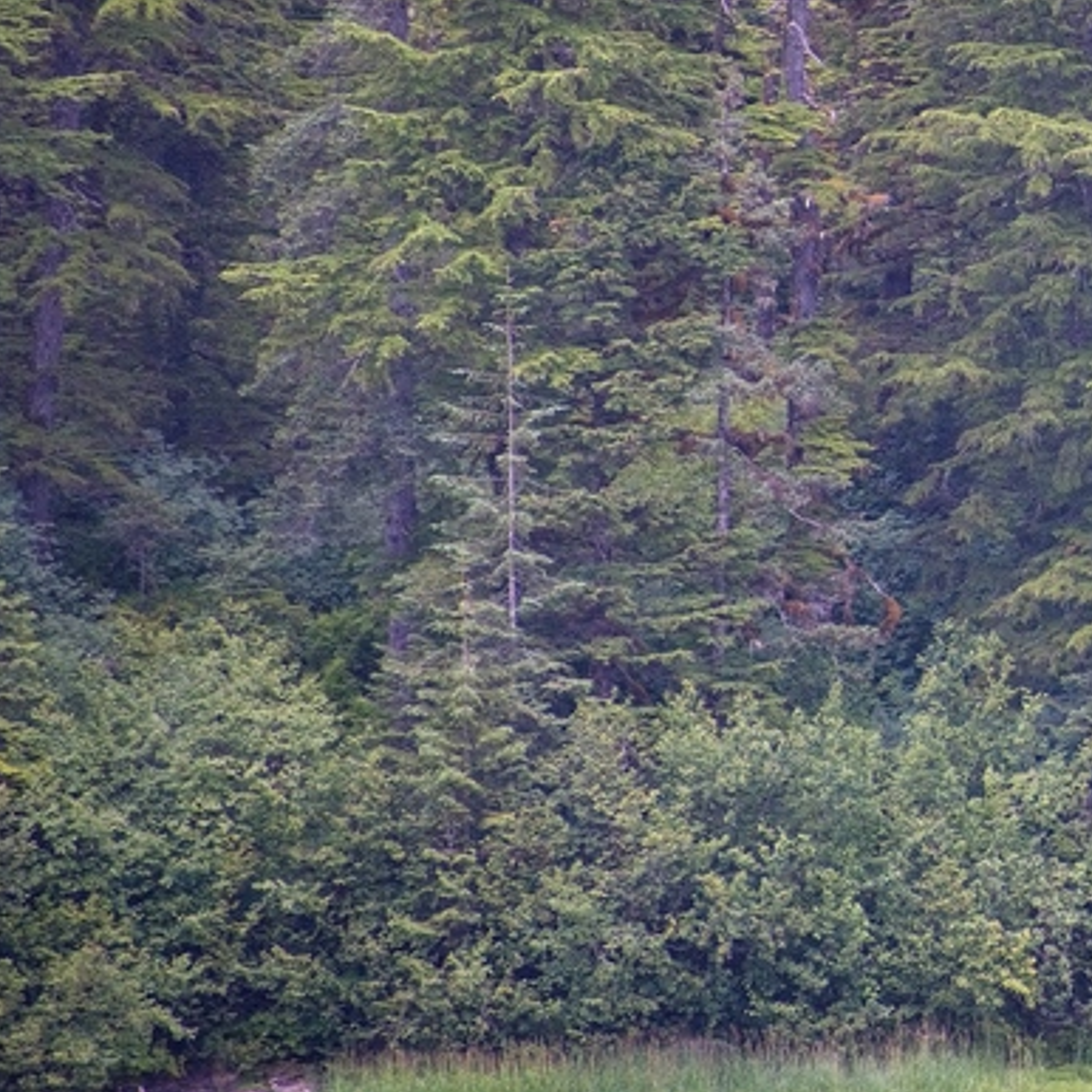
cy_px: 306
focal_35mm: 845
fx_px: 30158
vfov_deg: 2.1
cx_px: 1692
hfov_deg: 2.1
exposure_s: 1/640
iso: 2200
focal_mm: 300
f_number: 5.6
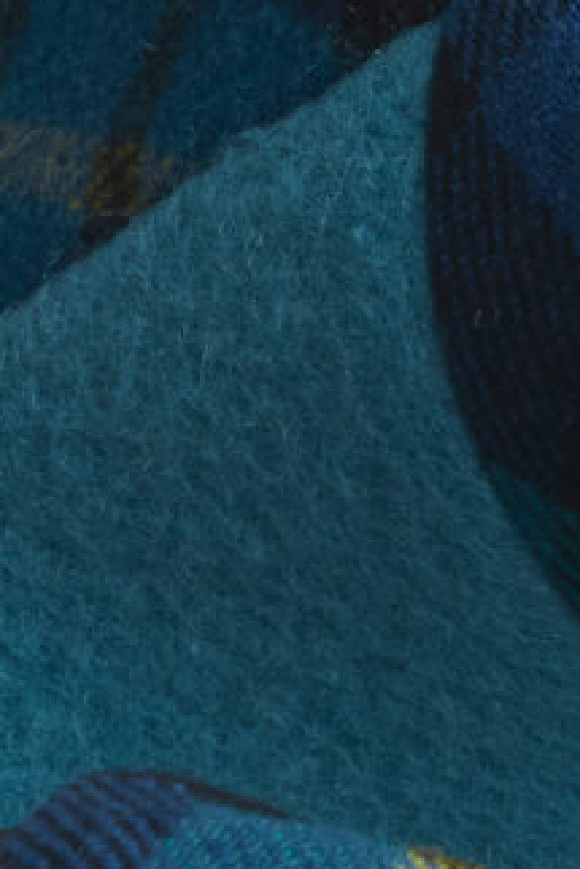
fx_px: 13421
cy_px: 453
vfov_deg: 3.7
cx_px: 277
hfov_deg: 2.5
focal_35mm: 556
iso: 400
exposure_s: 1/160
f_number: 10
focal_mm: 70
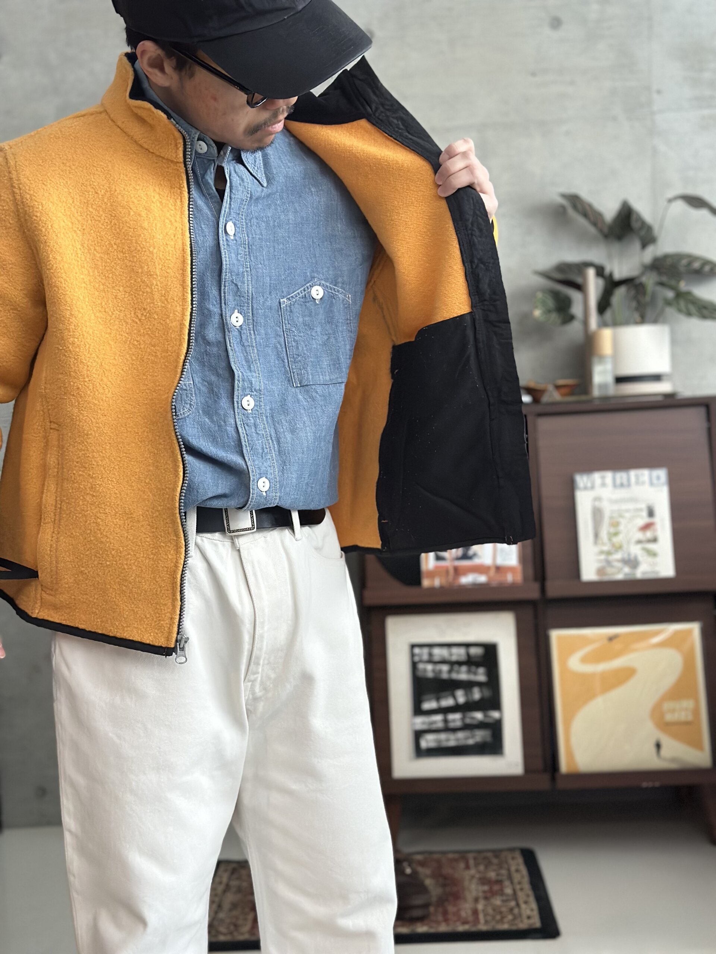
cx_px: 358
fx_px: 1324
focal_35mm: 48
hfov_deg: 30.3
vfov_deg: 39.7
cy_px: 477
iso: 500
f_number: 1.78
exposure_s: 1/33
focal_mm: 6.86
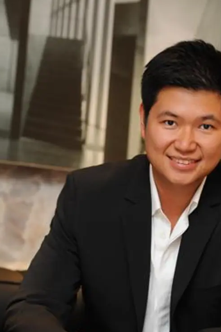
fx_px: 1485
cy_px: 205
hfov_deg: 8.5
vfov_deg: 12.8
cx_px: 143
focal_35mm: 161
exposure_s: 1/80
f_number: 4
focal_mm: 102
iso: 1250
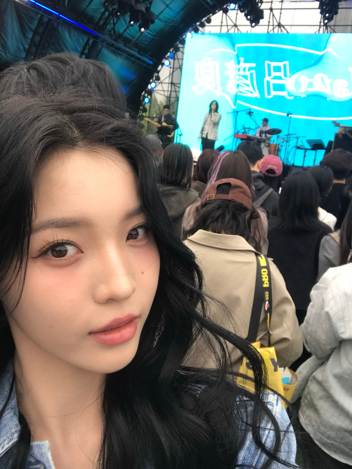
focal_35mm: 32
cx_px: 176
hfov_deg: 44.2
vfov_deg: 56.8
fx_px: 433
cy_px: 234
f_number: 2.2
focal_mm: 2.87
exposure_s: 1/100
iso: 40
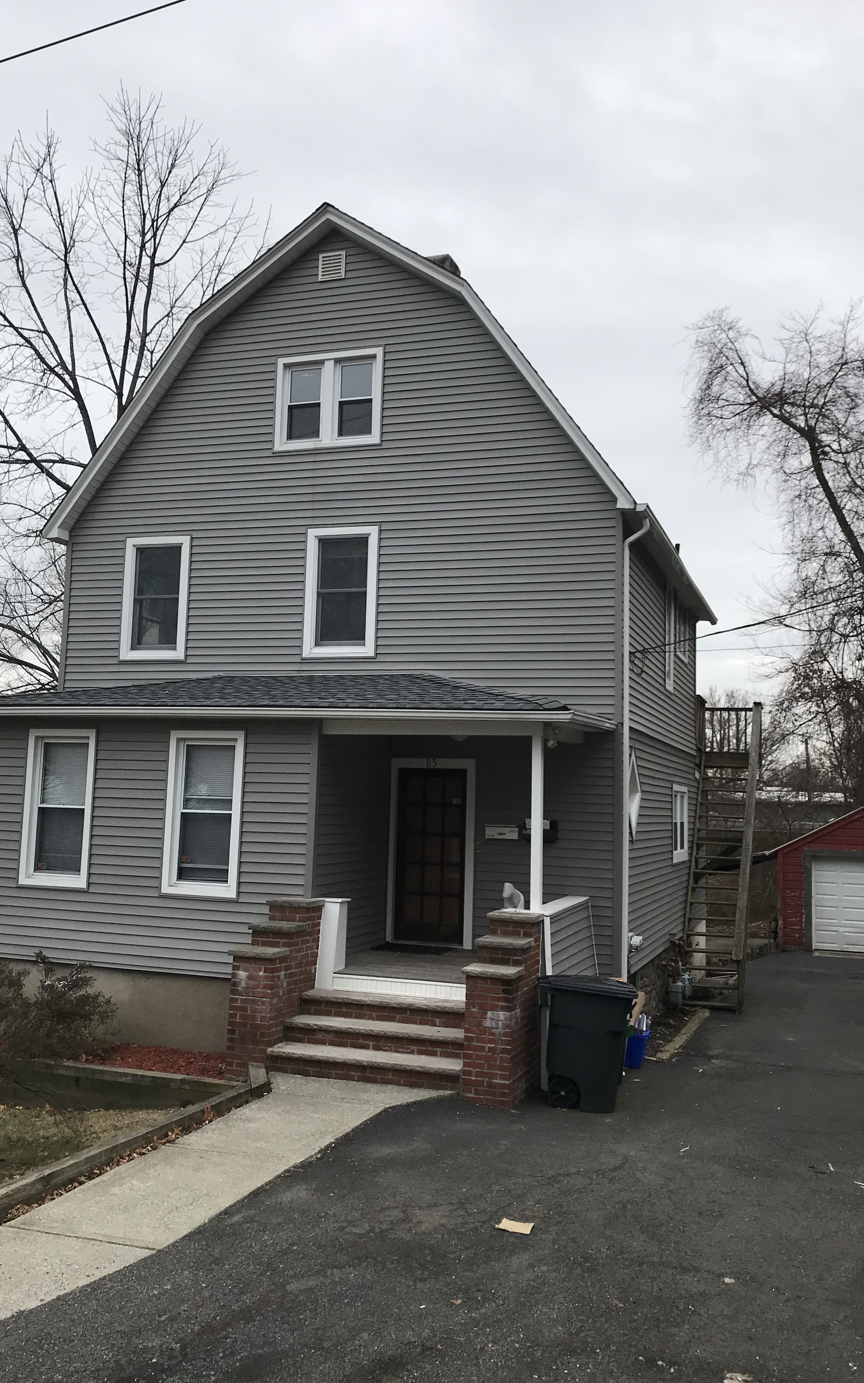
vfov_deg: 62.9
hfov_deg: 41.8
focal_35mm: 30
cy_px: 690
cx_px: 437
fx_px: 1130
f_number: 1.8
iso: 20
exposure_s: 1/742
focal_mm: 3.99
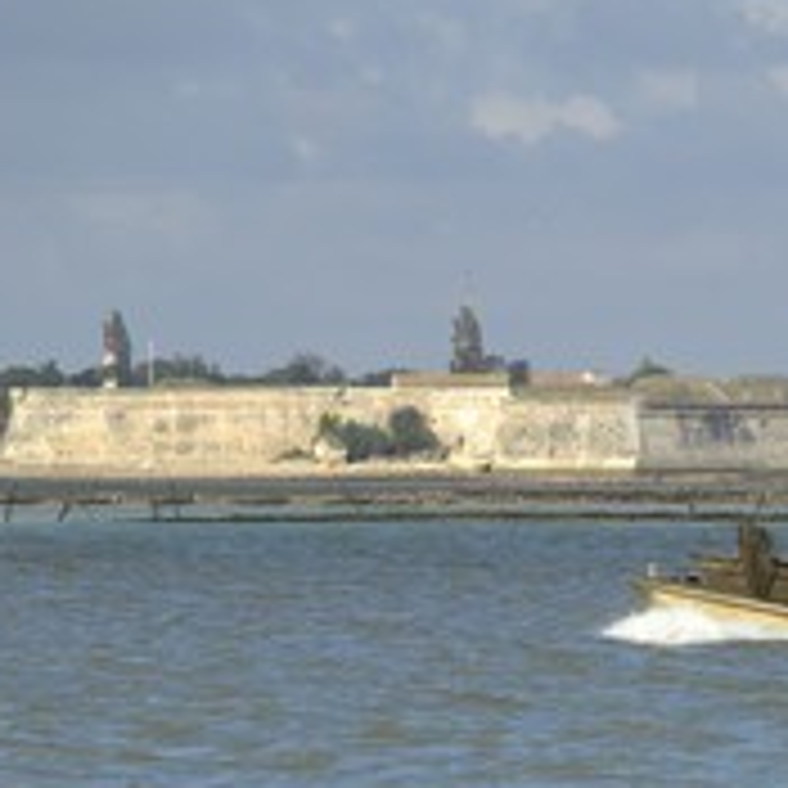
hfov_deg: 3.6
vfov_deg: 3.6
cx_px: 894
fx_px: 12645
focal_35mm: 491
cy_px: 576
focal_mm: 160
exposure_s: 1/1000
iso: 100
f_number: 3.5
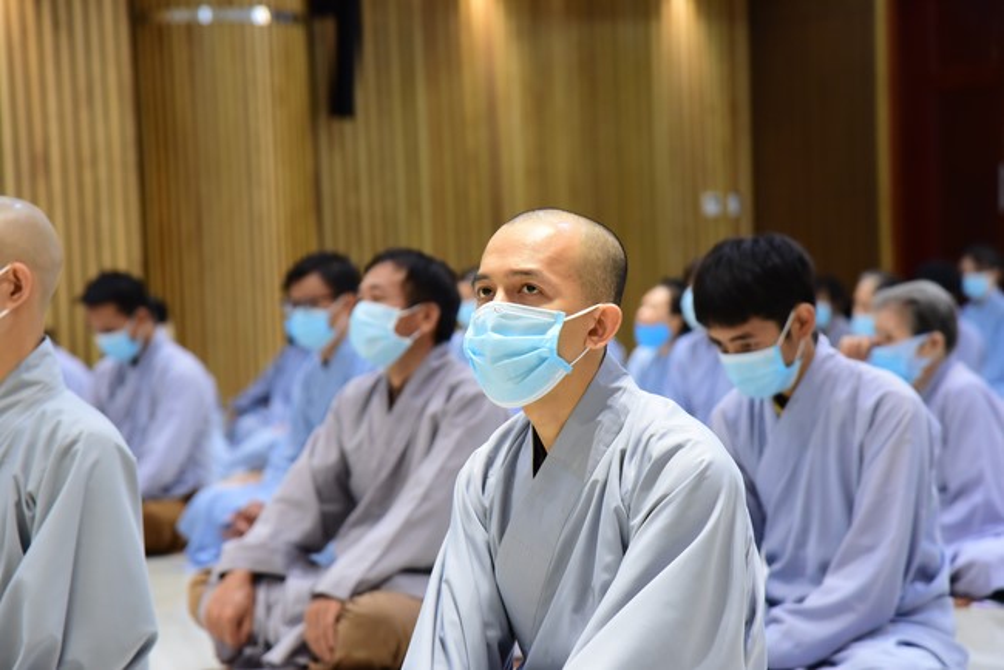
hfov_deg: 17.1
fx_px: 3348
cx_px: 502
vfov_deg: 11.4
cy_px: 335
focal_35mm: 120
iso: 2500
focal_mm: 120
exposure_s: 1/80
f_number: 5.6
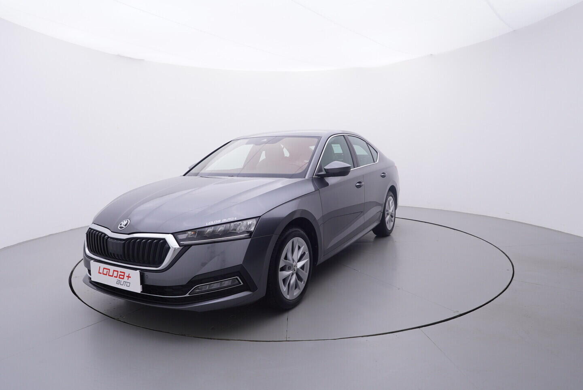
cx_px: 292
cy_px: 195
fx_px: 365
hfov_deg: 77.3
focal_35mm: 22
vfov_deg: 56.2
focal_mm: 15
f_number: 5
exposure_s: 1/80
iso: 200
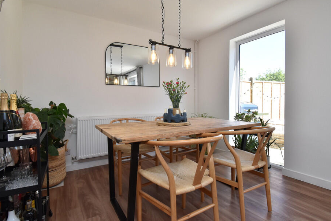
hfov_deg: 93.2
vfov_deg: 70.3
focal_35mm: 17
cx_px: 156
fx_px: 156
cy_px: 100
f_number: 8
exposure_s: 1/160
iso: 400
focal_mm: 10
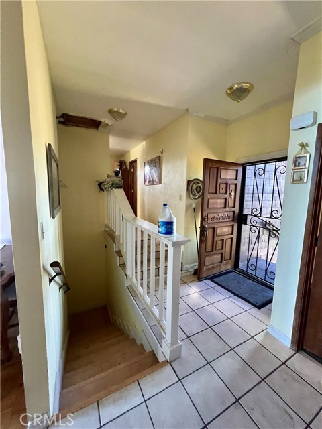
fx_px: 161
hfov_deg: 89.9
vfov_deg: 106.2
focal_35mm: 13
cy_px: 214
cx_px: 161
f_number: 1.8
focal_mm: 1.57
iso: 800
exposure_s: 1/60
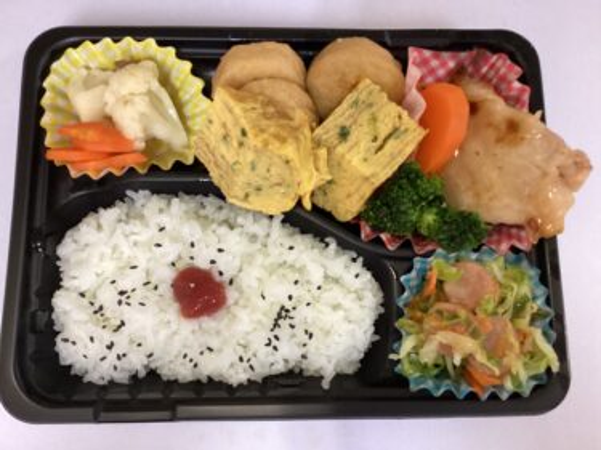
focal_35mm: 31
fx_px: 538
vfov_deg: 45.4
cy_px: 225
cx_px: 300
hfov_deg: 58.4
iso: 250
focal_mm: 3.3
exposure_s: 1/60
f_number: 2.4
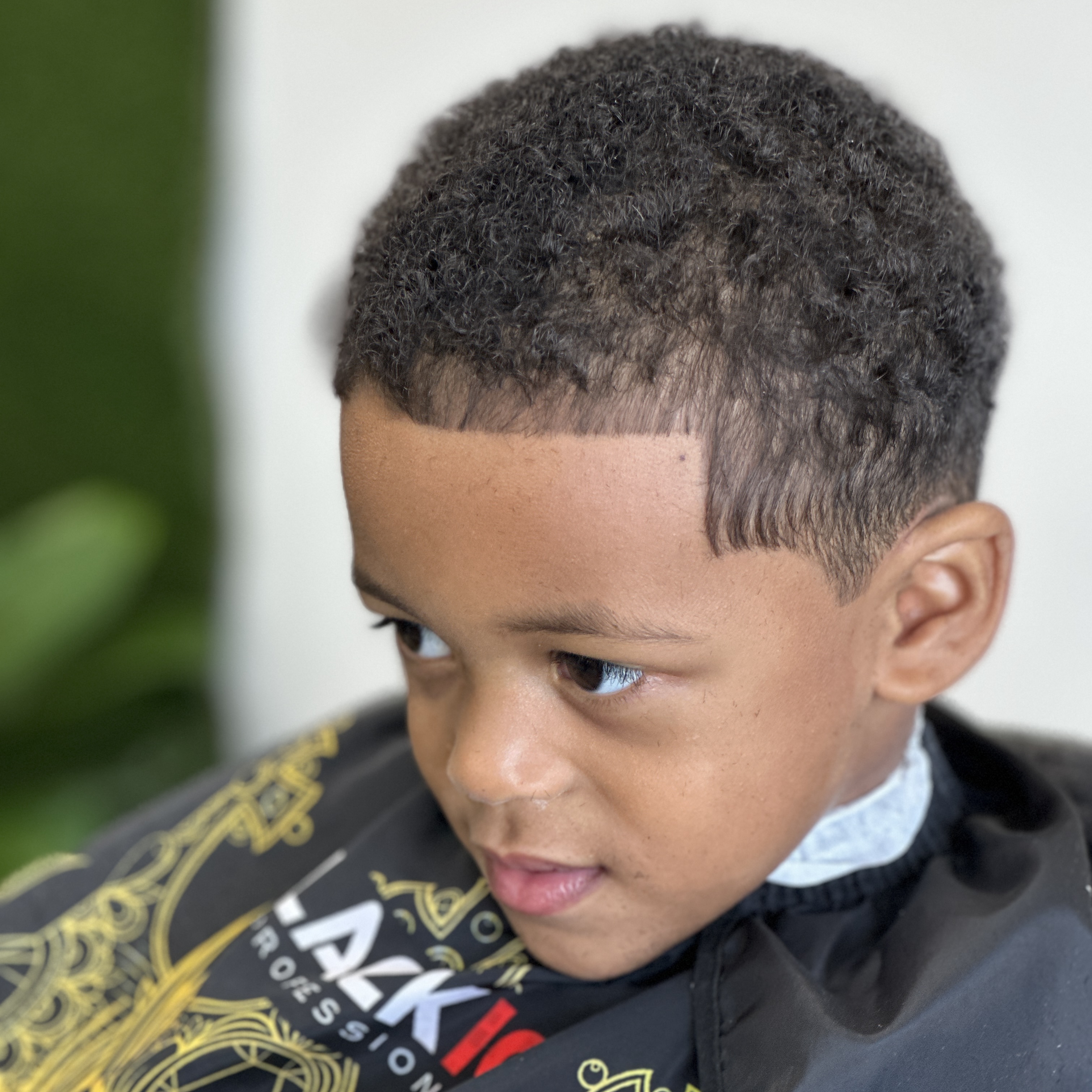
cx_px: 547
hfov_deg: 19.1
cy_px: 530
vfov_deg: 19.1
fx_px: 3248
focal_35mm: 91
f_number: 2.8
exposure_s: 1/60
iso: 160
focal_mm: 9
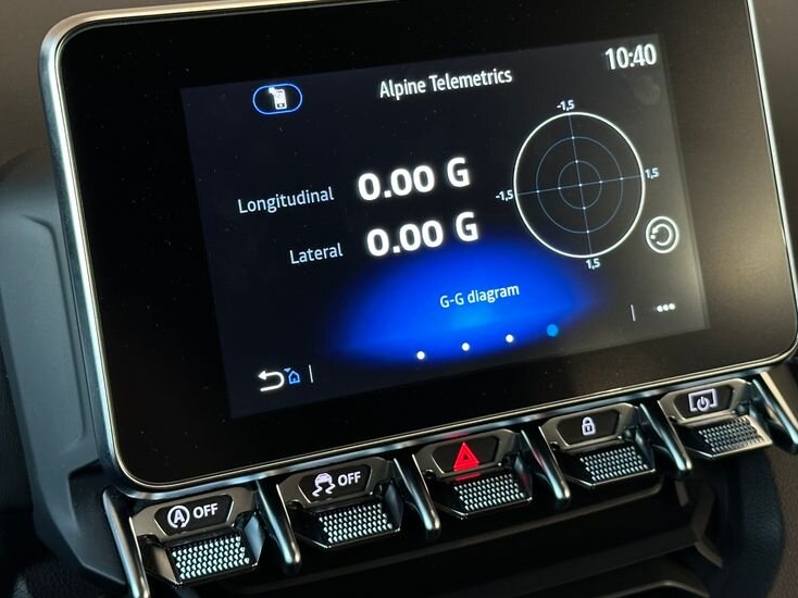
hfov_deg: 29.0
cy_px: 216
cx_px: 442
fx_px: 1544
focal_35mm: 67
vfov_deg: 21.9
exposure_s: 1/50
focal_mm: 6.86
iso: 80
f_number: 1.78
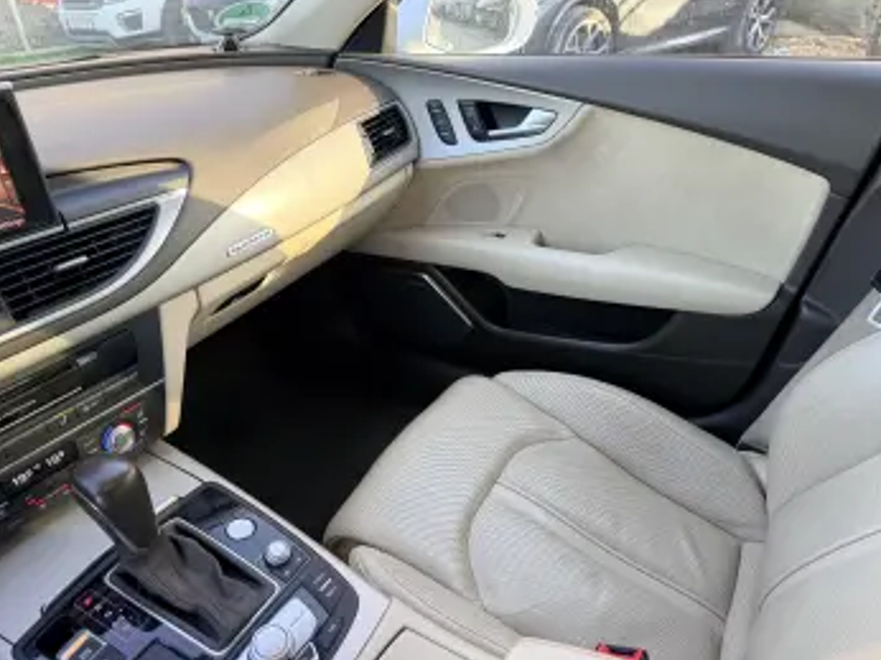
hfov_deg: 69.4
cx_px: 453
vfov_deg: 54.8
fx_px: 636
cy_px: 319
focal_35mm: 25
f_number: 1.78
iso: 80
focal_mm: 6.76
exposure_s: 1/121
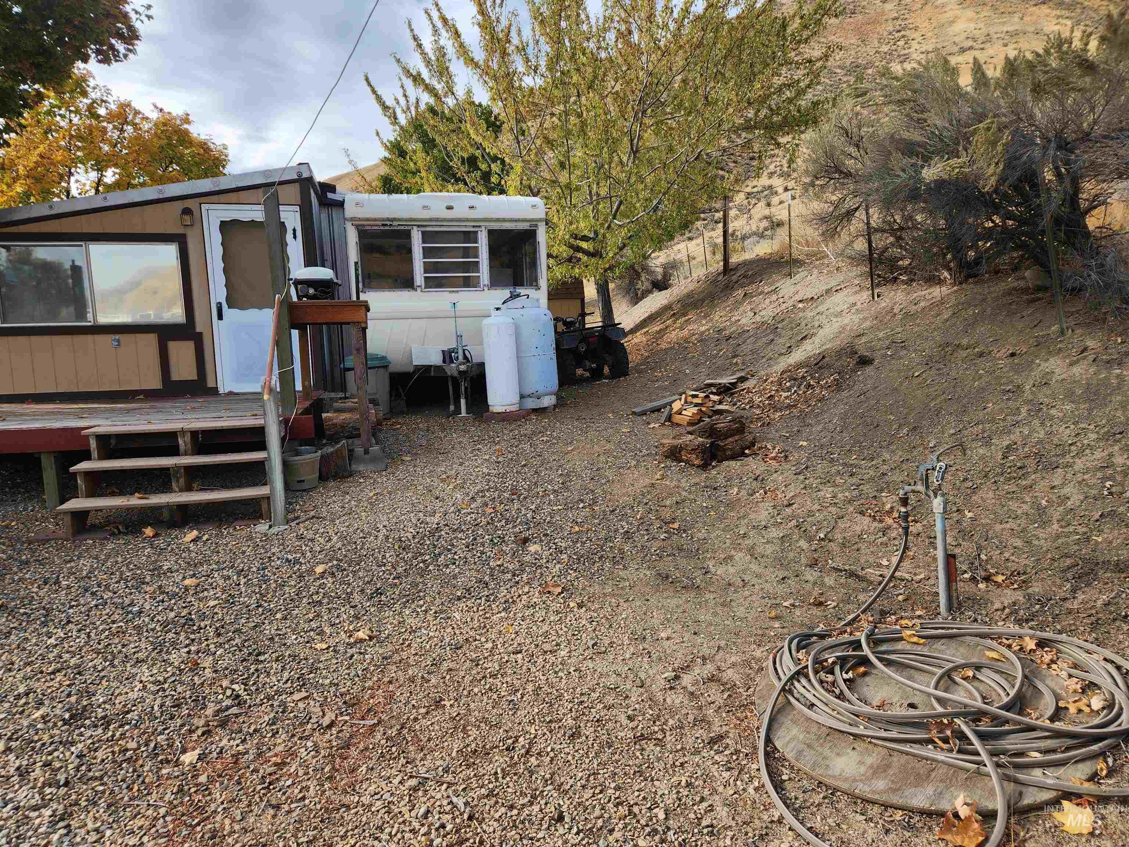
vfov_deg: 58.9
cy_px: 424
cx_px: 564
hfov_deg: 73.9
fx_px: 750
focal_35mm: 23
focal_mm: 5.4
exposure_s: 1/952
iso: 20
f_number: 1.8
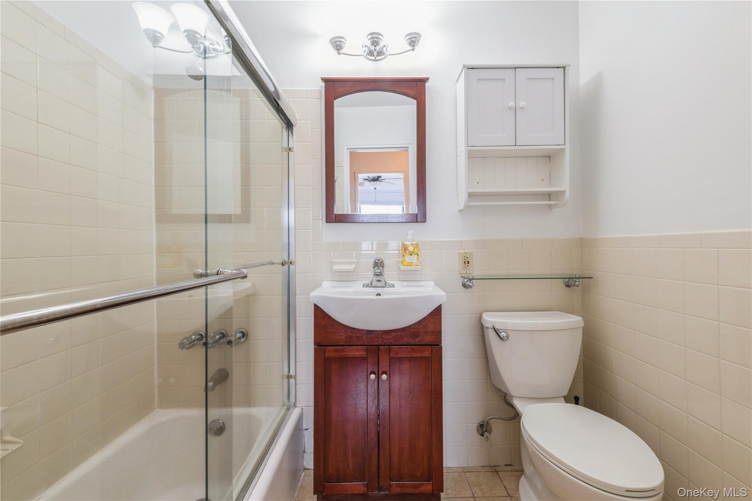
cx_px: 376
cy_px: 250
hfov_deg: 100.4
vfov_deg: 77.3
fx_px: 313
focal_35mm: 15
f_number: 14
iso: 640
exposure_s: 1/8
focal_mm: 15
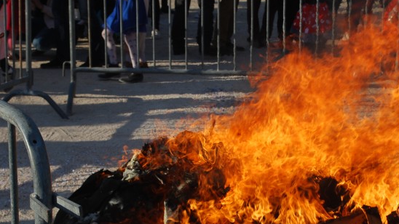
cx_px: 245
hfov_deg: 23.1
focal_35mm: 92
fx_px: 973
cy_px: 149
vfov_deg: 13.1
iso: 100
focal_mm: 40
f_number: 8
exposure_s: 1/250
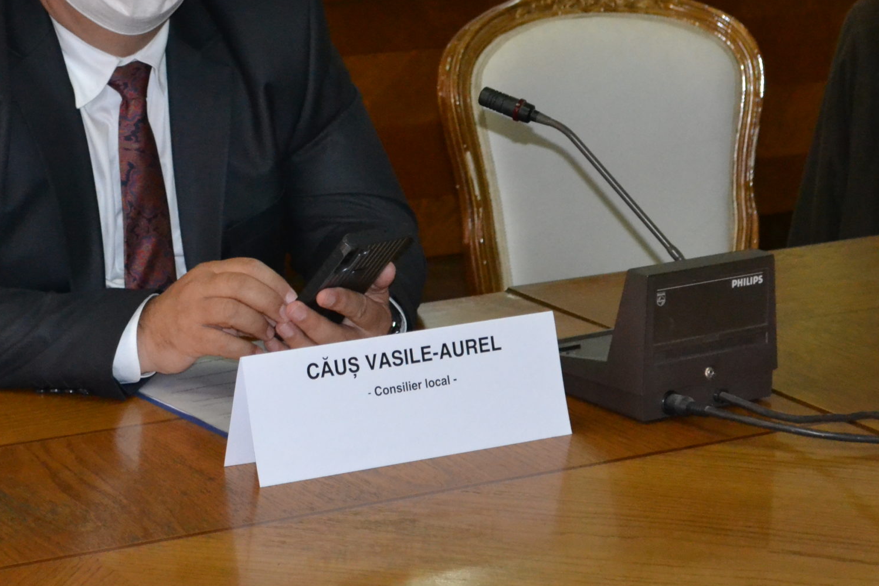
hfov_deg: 16.6
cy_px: 88
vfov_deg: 11.1
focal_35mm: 123
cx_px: 264
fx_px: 3003
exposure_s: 1/60
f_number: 5.3
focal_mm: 48
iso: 3200
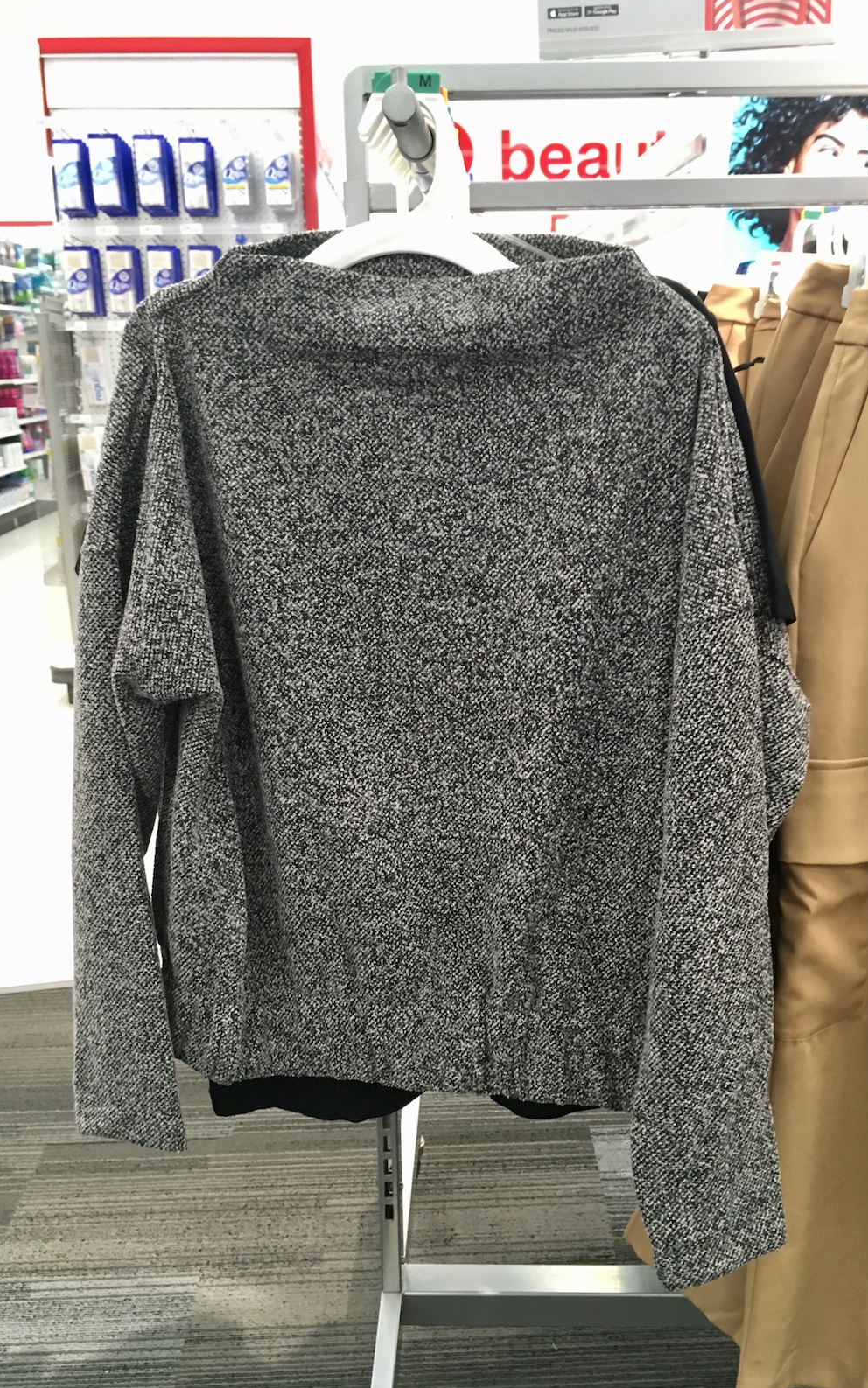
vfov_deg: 61.2
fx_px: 1173
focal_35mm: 31
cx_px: 467
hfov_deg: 40.6
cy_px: 693
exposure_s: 1/30
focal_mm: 4.15
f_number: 2.2
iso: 125
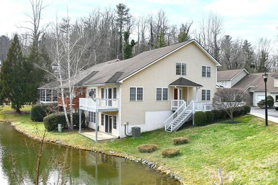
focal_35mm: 30
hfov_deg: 61.9
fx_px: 232
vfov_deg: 43.6
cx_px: 139
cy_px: 92
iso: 100
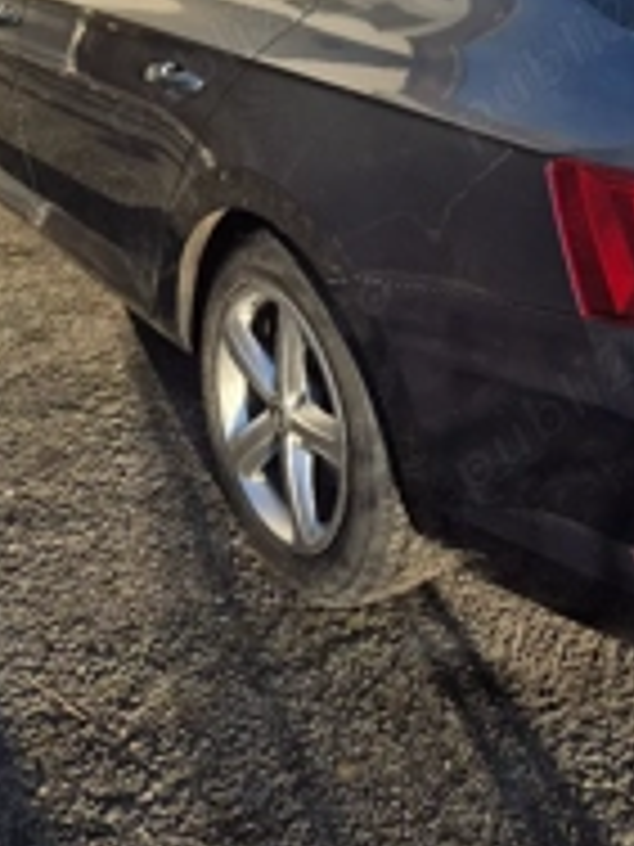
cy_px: 86
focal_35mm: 49
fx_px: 1197
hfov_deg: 29.7
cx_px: 337
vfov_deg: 36.5
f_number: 1.8
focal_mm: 5.4
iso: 25
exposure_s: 1/1429
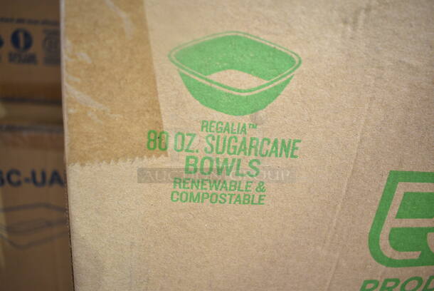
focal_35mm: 30
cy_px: 146
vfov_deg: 43.7
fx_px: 362
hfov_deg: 61.9
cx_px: 217
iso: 800
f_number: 3.5
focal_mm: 20
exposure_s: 1/30
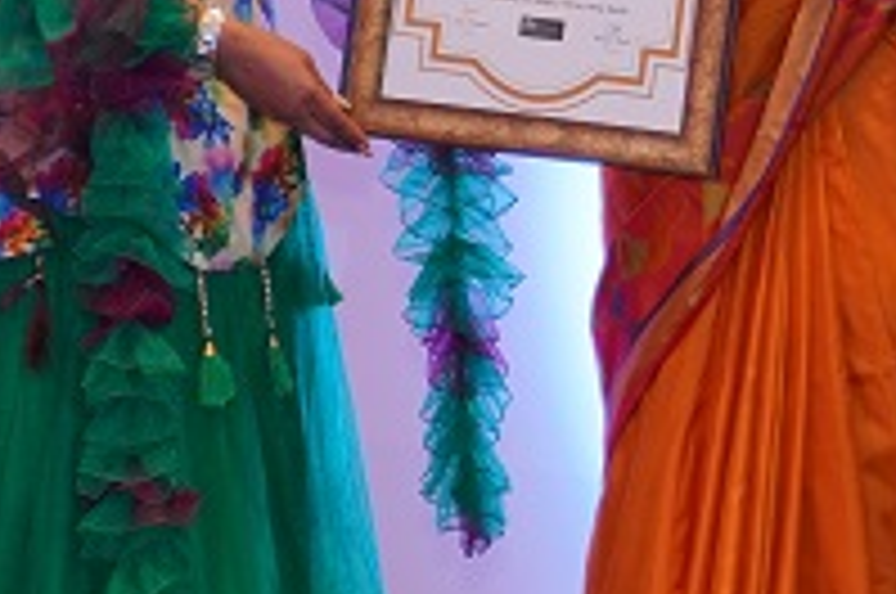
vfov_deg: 4.0
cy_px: -112
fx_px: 8448
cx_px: 946
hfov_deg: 6.0
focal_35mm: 340
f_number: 2.8
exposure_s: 1/160
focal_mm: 75
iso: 400
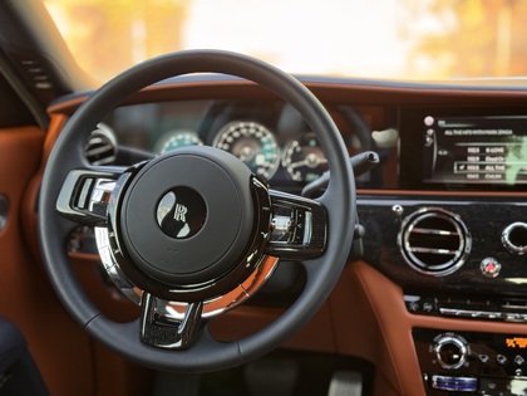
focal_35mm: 48
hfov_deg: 39.7
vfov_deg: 30.3
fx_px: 731
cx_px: 264
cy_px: 198
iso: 100
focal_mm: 6.76
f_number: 1.78
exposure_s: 1/63
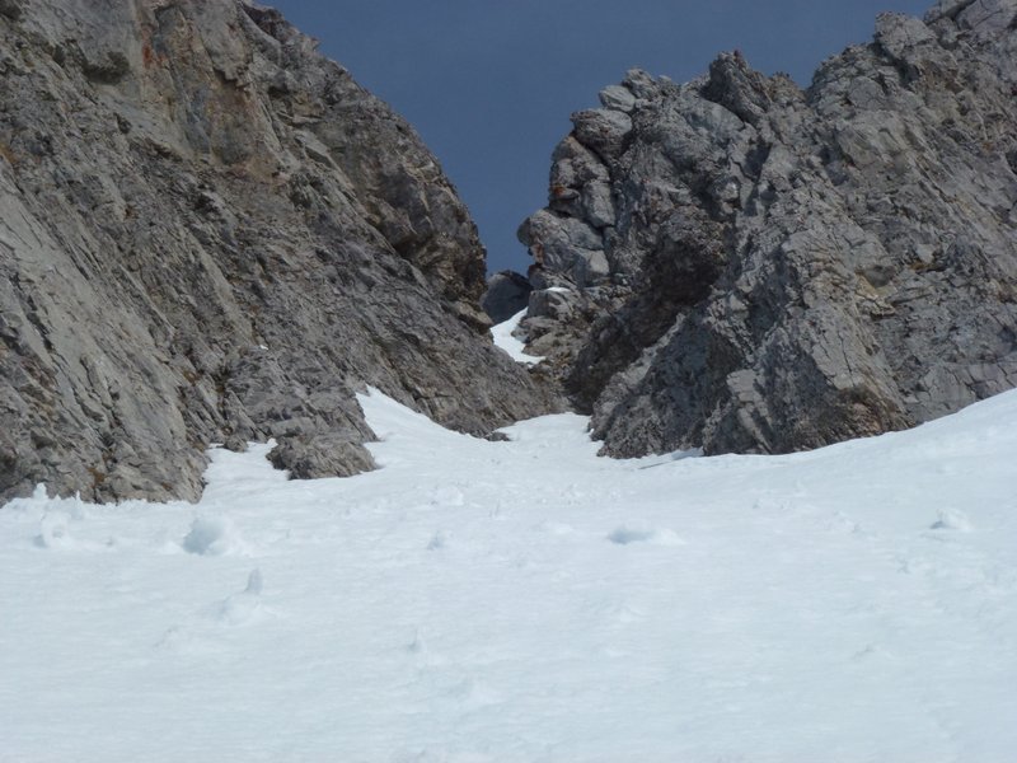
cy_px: 382
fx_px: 3849
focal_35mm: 131
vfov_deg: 11.3
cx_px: 508
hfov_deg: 15.1
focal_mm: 23.4
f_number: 5.2
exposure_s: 1/1600
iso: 100
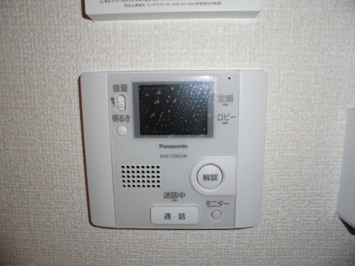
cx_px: 178
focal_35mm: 26
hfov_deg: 67.3
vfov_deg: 53.1
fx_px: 267
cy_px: 133
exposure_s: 1/60
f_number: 3.5
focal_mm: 4.6
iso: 100
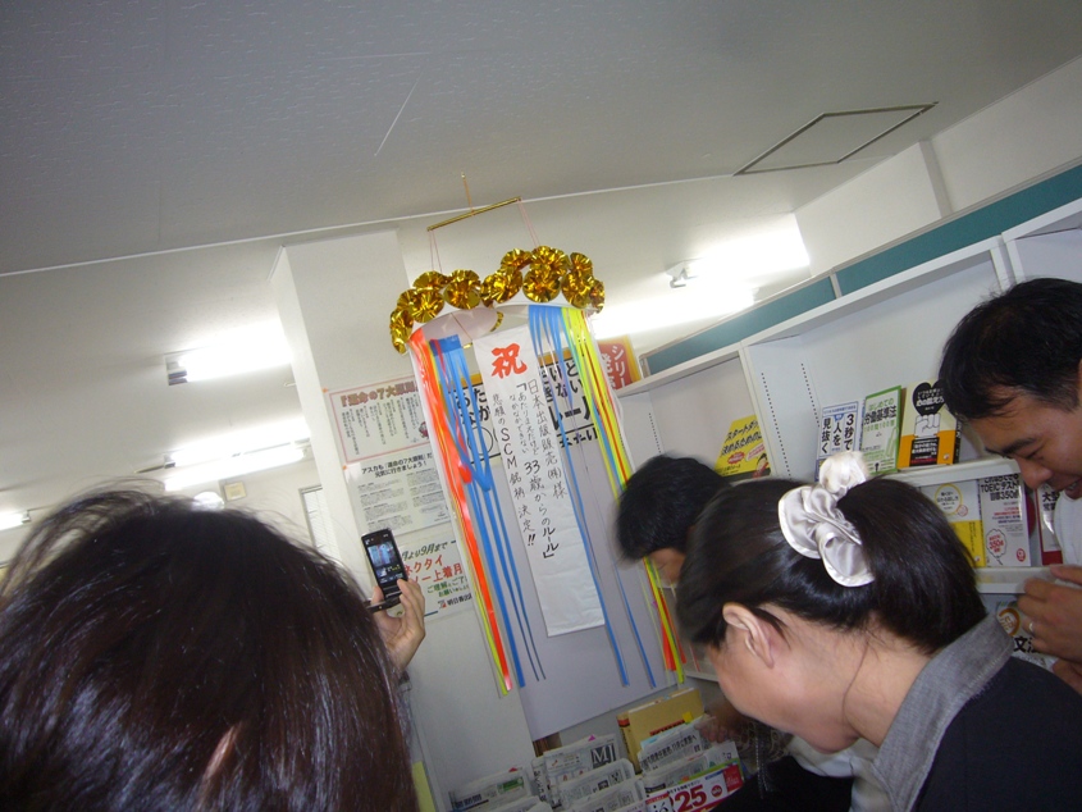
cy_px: 406
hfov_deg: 60.0
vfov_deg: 46.8
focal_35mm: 30
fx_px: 938
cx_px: 541
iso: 100
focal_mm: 4.9
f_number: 2.9
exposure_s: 1/30
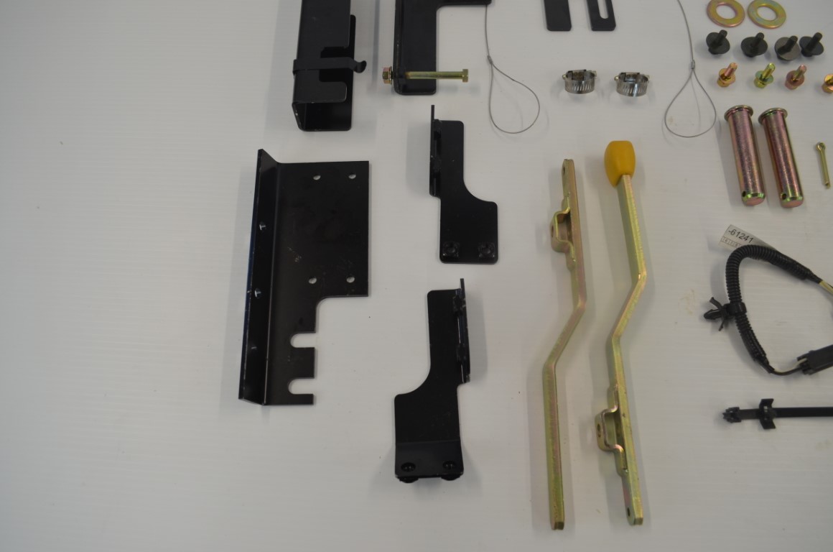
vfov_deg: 47.7
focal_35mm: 27
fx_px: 623
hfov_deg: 67.5
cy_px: 276
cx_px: 416
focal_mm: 18
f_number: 5.6
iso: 400
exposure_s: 1/125
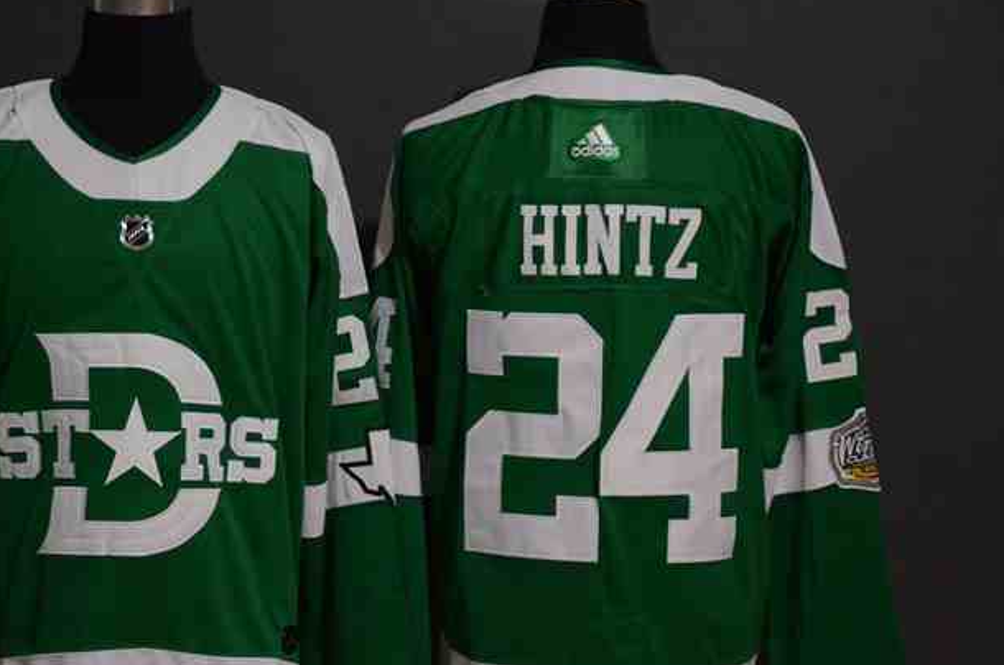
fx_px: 3284
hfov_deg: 17.3
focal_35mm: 118
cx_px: 352
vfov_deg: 11.6
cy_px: 390
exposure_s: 1/50
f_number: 5
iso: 4000
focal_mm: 60
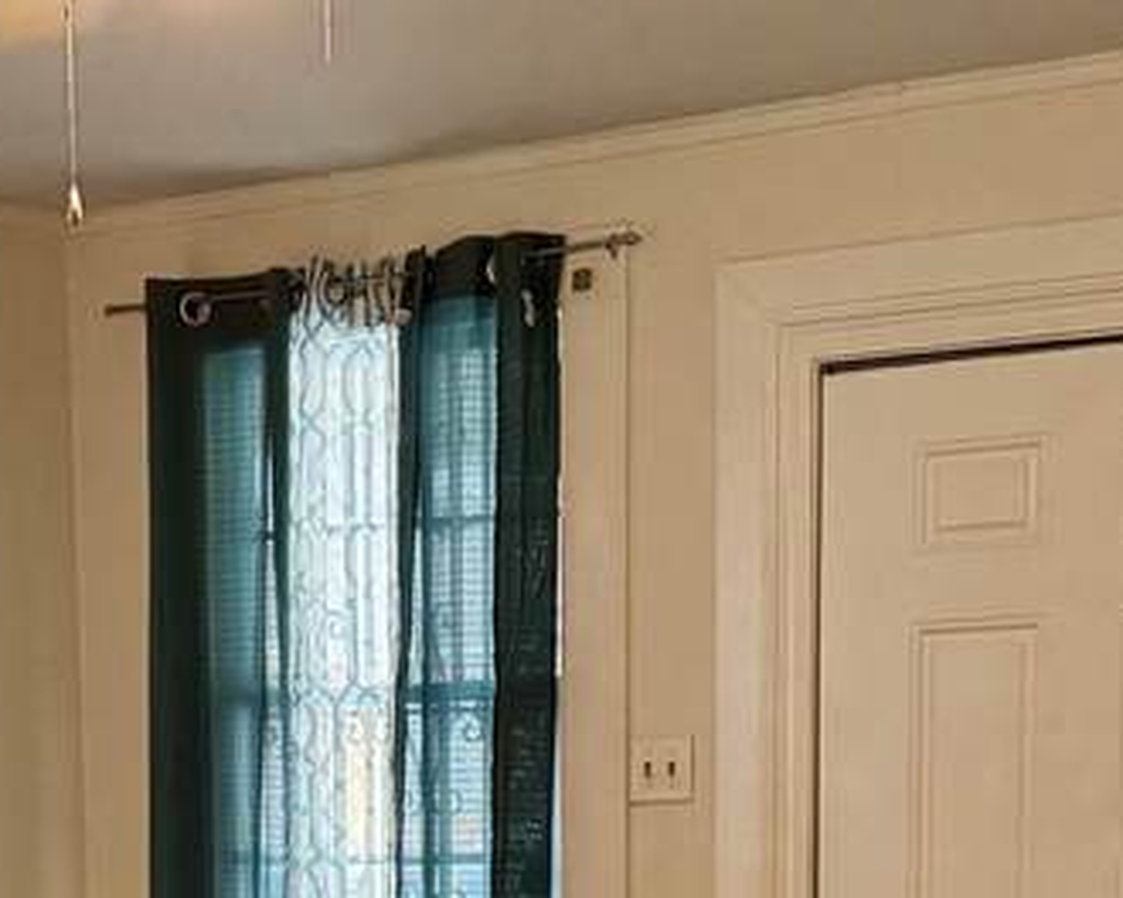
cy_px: 1143
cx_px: 112
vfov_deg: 16.1
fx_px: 3025
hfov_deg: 20.6
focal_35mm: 91
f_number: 1.78
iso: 500
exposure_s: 1/60
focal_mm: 6.76
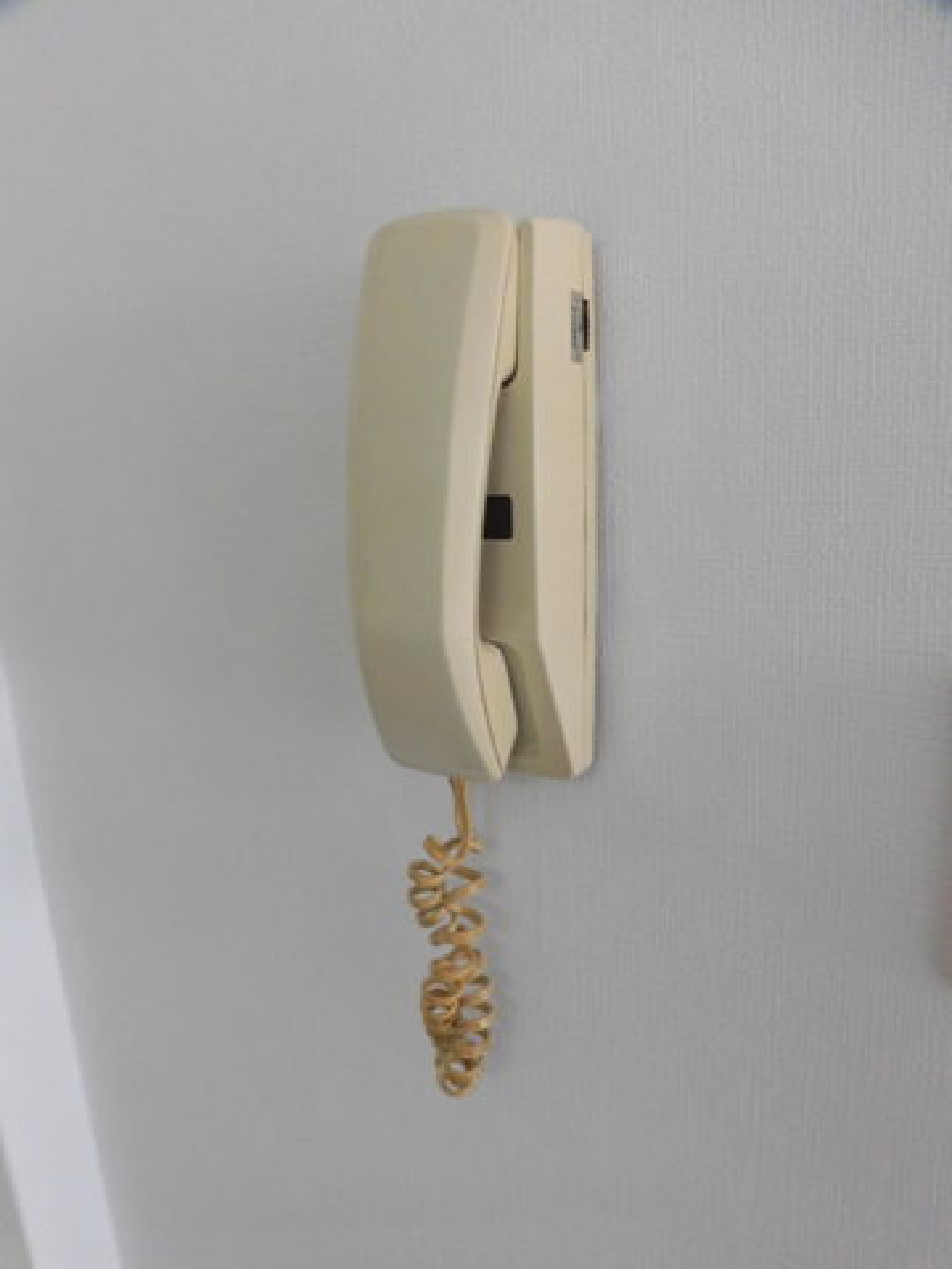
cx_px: 476
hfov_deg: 56.8
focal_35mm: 24
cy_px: 634
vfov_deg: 71.6
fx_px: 880
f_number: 3.1
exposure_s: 1/60
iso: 200
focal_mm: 4.3
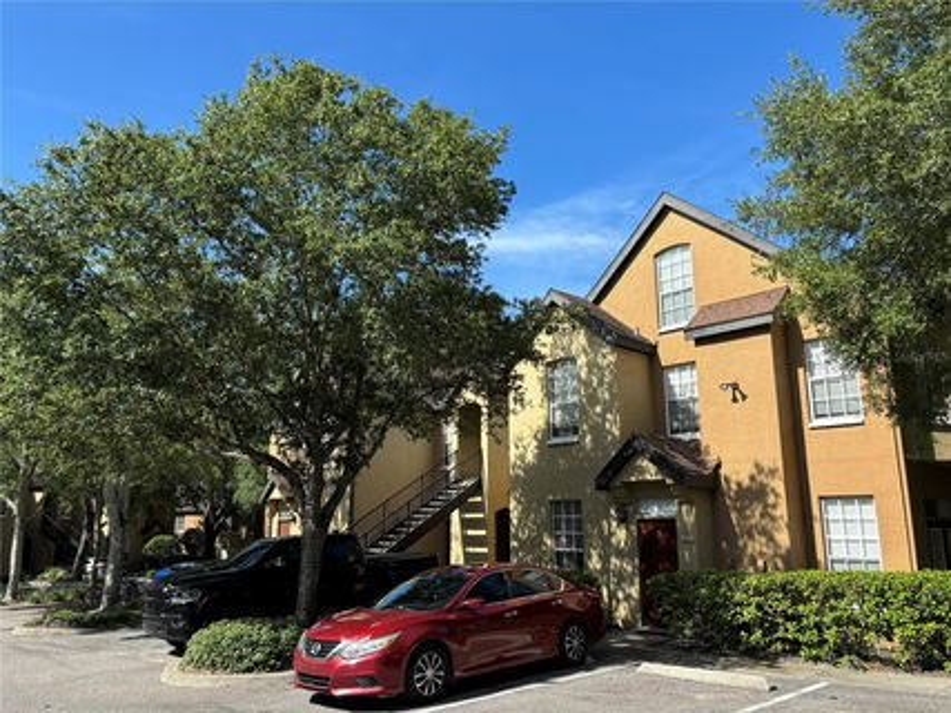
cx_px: 476
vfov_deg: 53.0
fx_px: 714
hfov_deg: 67.3
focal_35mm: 26
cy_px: 356
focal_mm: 5.96
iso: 50
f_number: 1.6
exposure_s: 1/1567
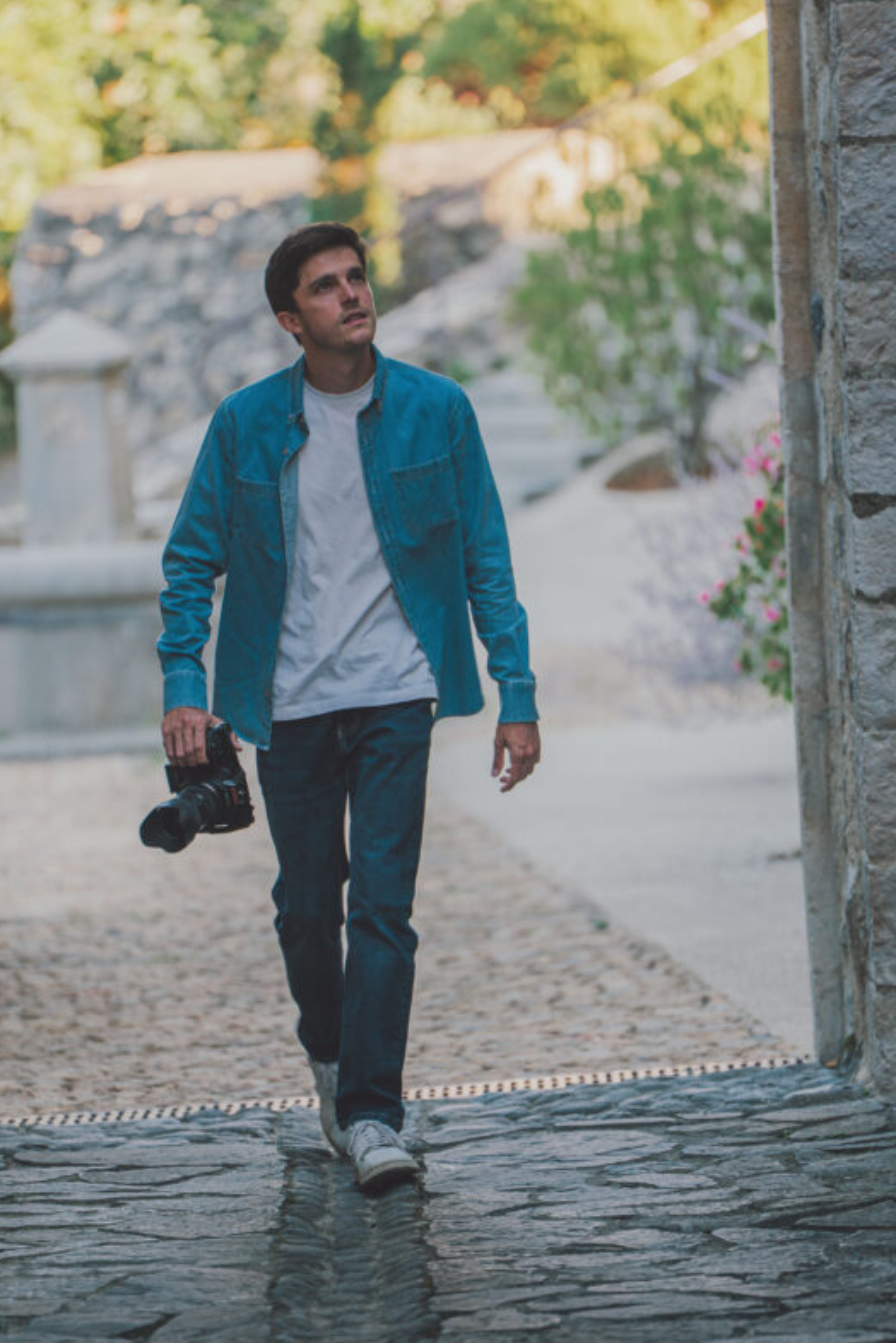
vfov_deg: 9.2
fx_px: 8317
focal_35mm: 223
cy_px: 686
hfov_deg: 6.2
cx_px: 353
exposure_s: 1/60
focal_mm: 171
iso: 50
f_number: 2.8
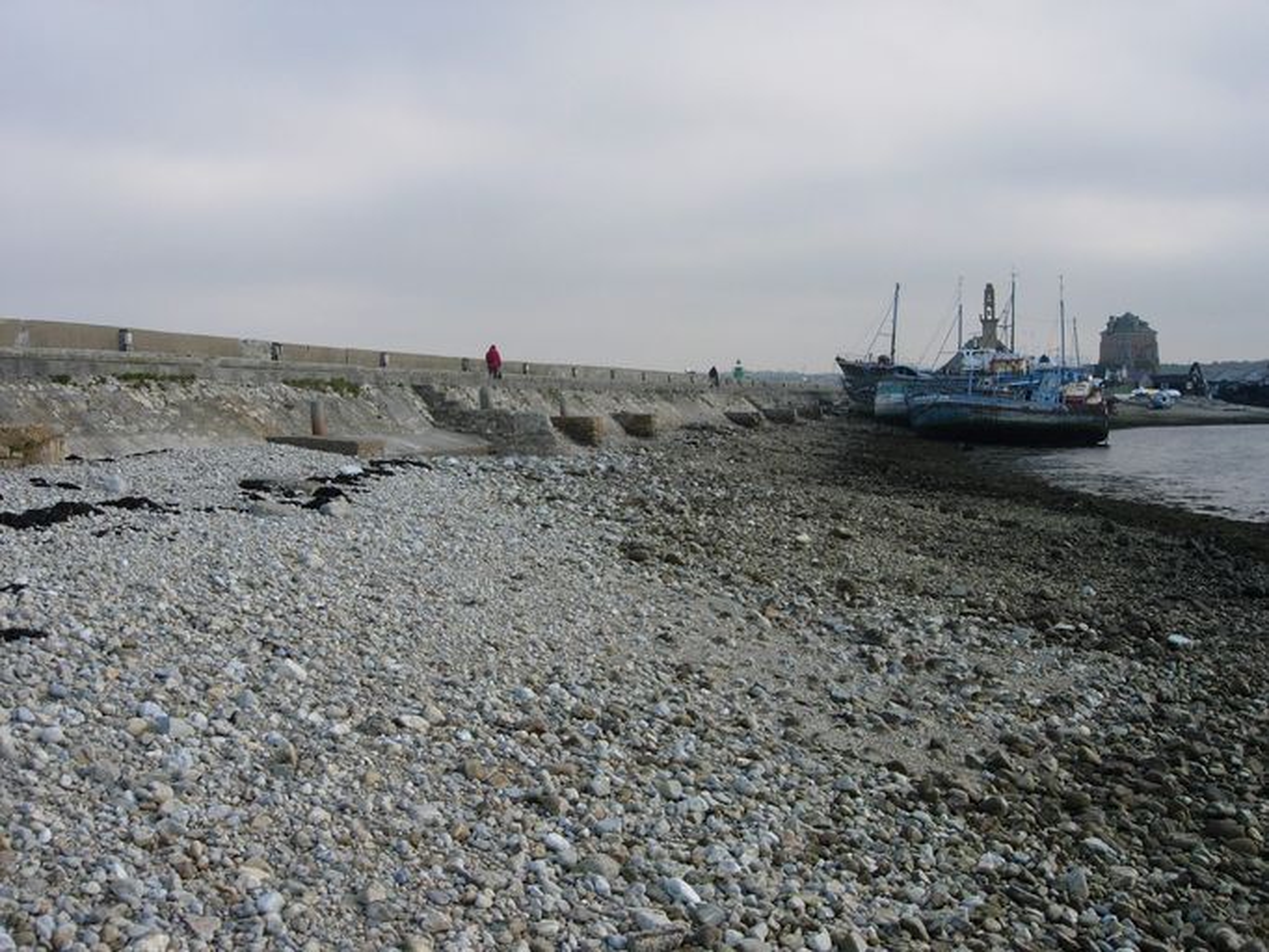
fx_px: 1394
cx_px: 634
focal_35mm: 38
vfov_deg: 37.7
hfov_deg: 49.0
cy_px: 476
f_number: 4.8
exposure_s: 1/362
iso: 79
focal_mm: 7.8
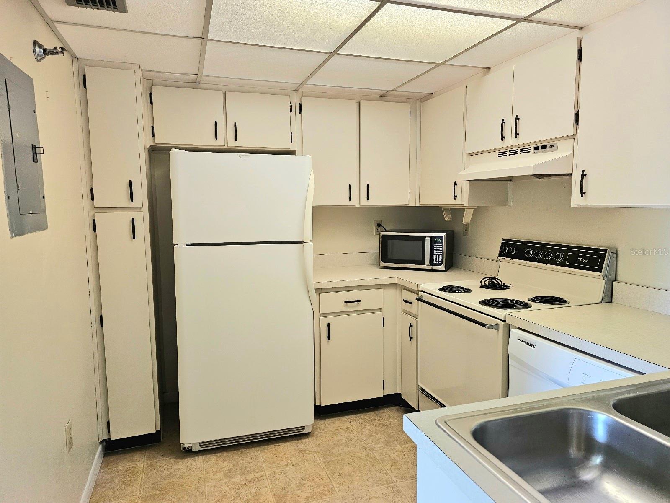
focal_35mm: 23
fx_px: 445
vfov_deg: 58.9
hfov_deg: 73.9
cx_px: 335
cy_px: 252
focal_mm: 6.3
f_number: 1.7
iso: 320
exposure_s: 1/120
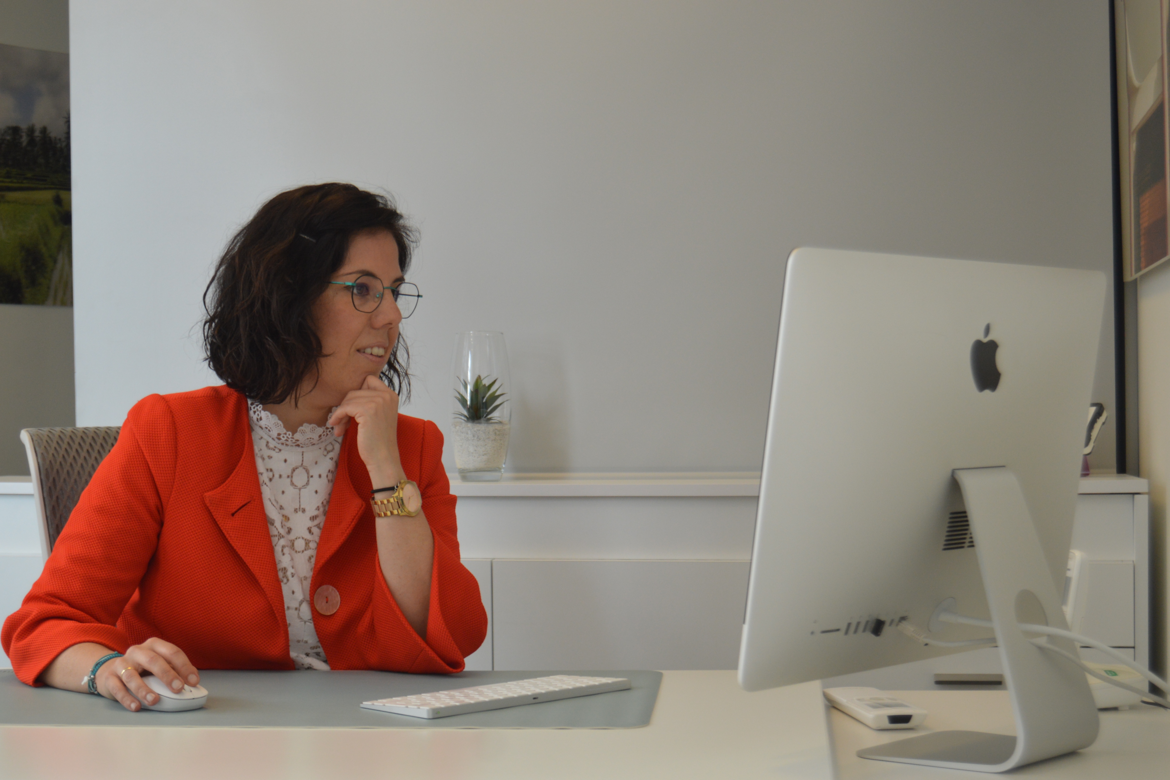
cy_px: 390
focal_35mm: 51
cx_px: 585
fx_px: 1658
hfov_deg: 38.9
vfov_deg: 26.5
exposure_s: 1/100
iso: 400
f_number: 5
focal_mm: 34
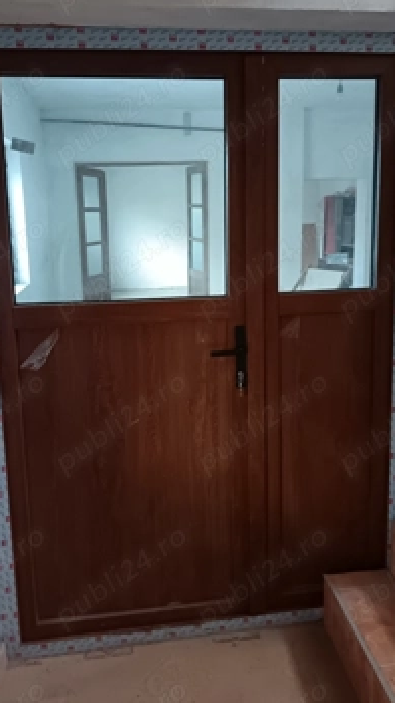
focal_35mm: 30
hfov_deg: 38.9
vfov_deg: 64.0
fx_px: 559
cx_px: 191
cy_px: 302
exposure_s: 1/25
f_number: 1.75
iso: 3189
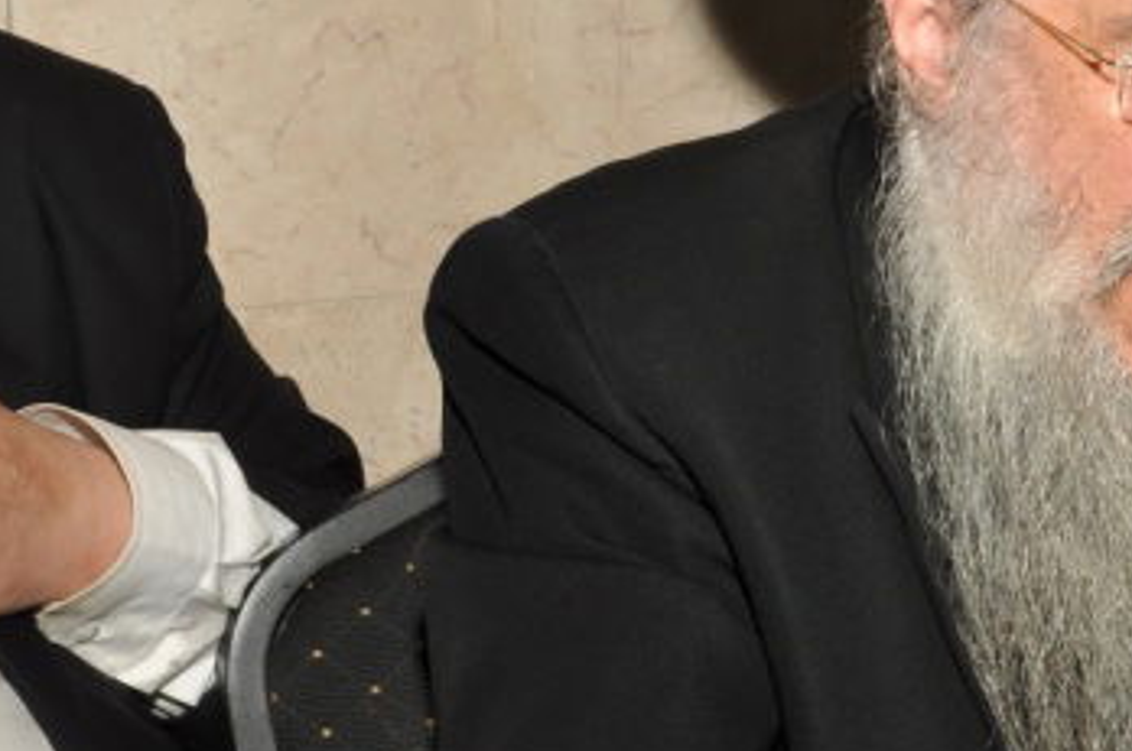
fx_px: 3328
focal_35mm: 106
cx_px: 1184
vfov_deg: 12.9
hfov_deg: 18.7
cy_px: 341
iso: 200
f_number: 6.3
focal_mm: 24
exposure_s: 1/60
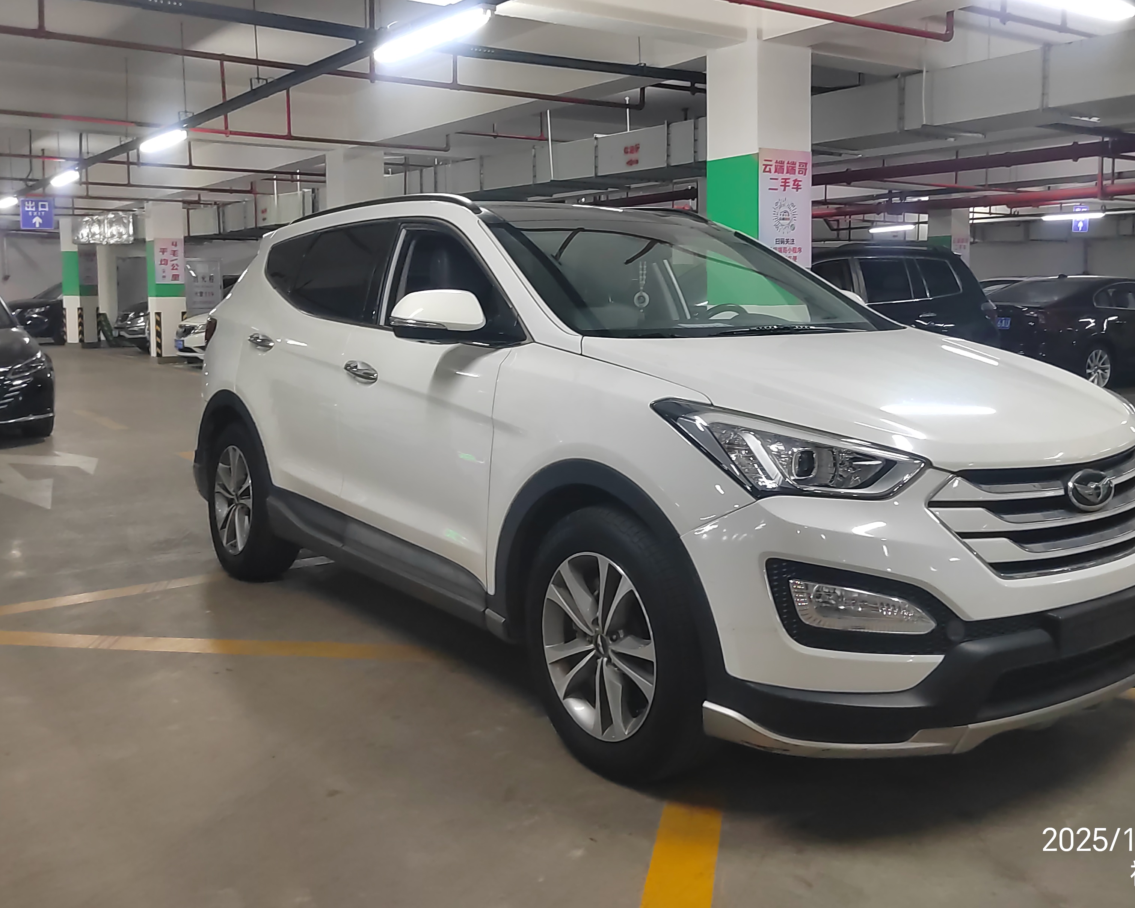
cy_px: 364
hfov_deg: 60.4
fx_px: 974
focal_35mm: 29
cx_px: 613
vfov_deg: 49.7
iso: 1250
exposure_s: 1/33.3
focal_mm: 5.52
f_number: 1.9
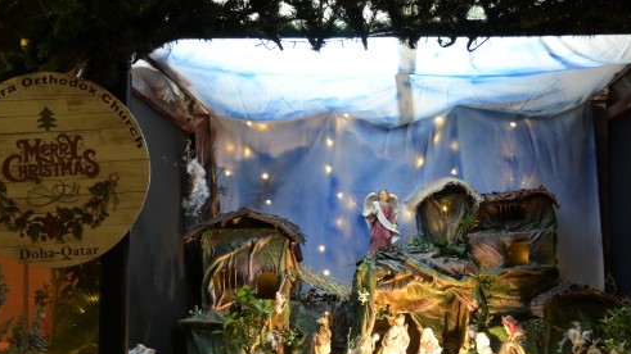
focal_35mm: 57
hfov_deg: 36.5
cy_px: 282
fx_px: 956
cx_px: 352
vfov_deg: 20.8
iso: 1600
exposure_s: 1/80
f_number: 4
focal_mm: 25.5
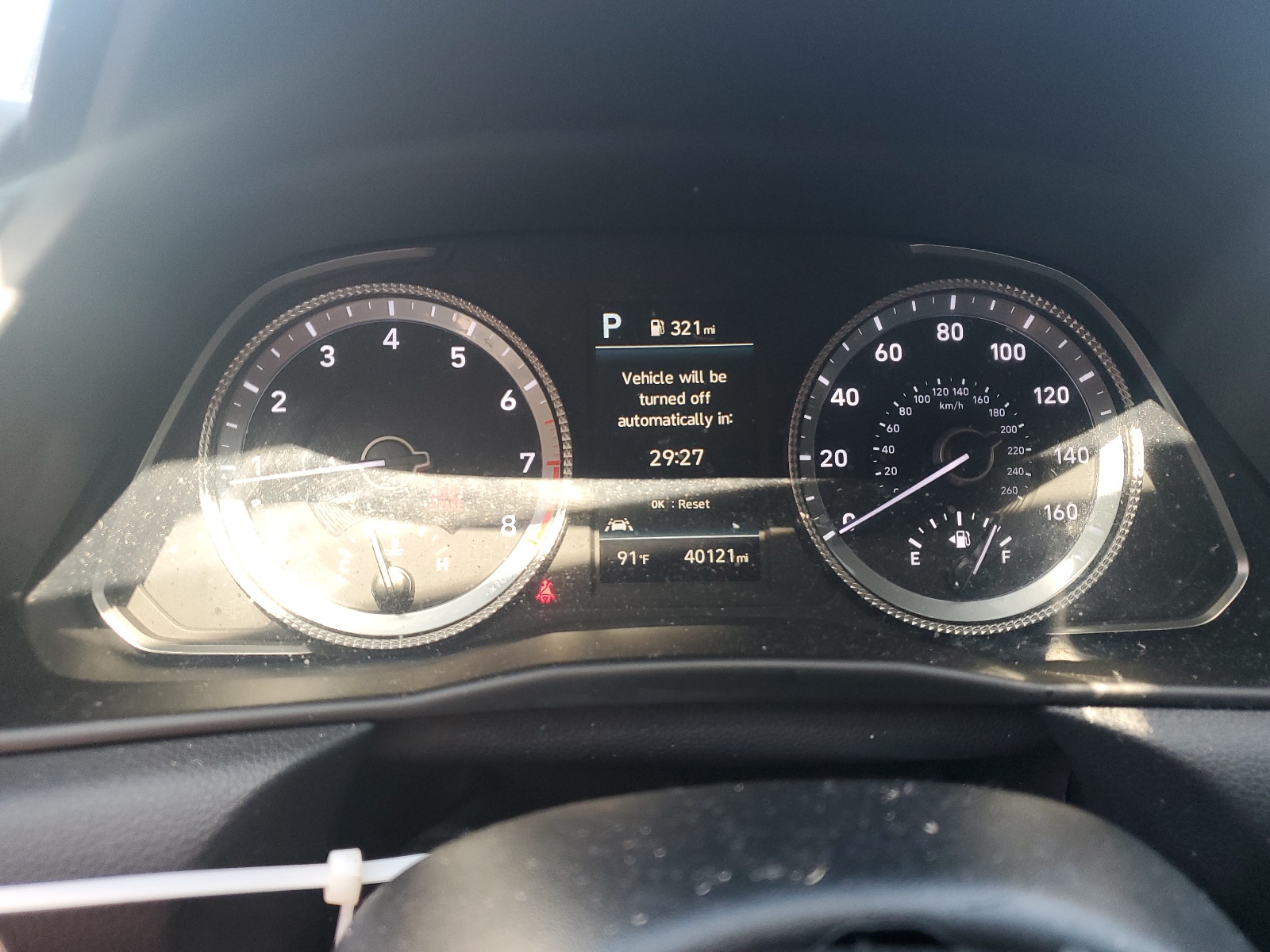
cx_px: 635
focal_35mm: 26
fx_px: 954
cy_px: 476
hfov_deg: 67.3
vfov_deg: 53.1
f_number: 1.5
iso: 92
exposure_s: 1/120
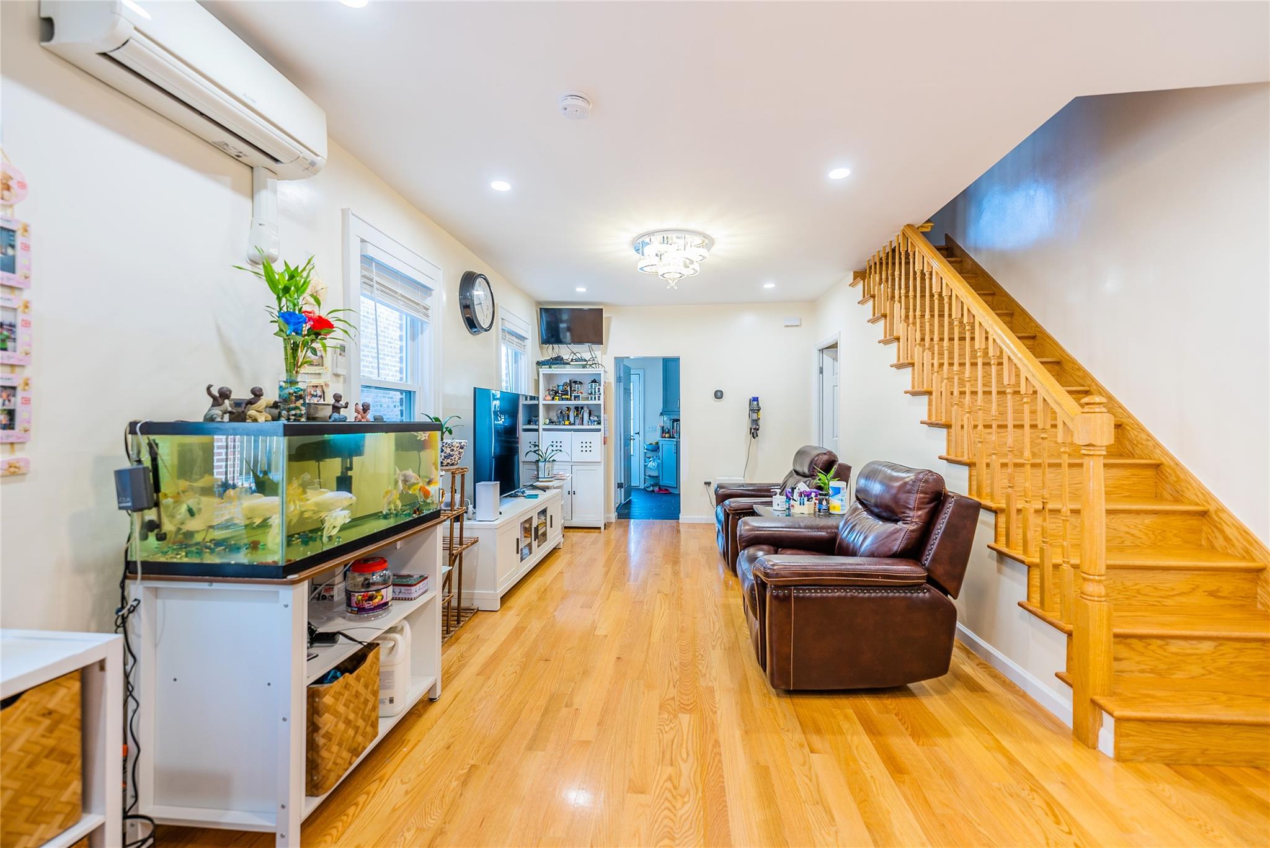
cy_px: 424
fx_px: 494
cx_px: 635
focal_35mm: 14
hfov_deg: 104.2
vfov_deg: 81.3
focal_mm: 14
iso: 40
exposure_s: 1/15
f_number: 2.8
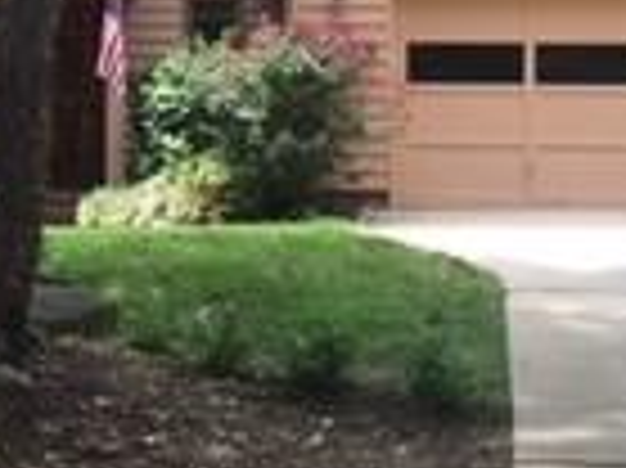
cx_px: 81
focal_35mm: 134
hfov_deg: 14.6
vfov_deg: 11.0
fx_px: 2421
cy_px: 36
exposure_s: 1/153
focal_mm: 4.15
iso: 25
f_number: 2.2
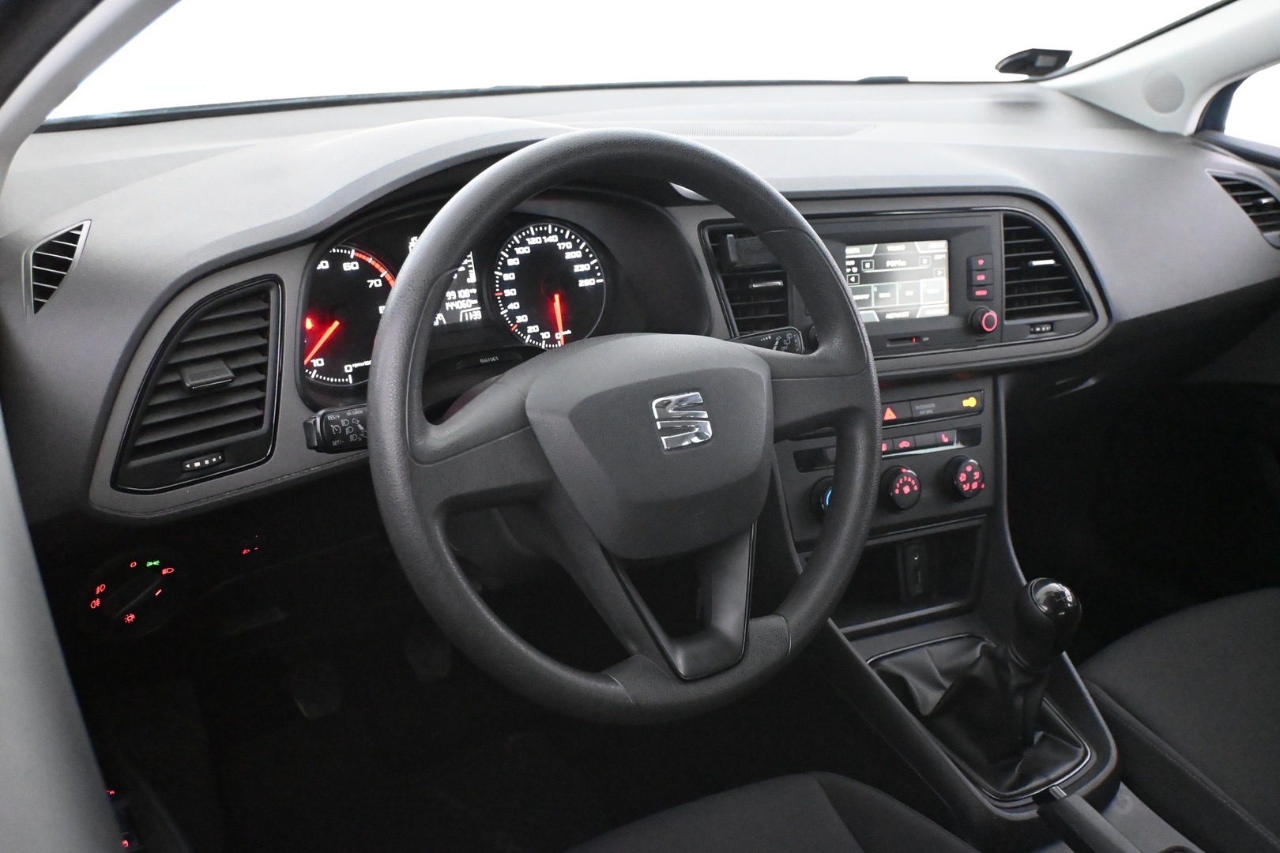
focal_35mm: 34
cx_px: 640
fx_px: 1200
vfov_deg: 39.1
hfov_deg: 56.1
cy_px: 426
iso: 10000
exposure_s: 1/60
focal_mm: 22.5
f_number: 4
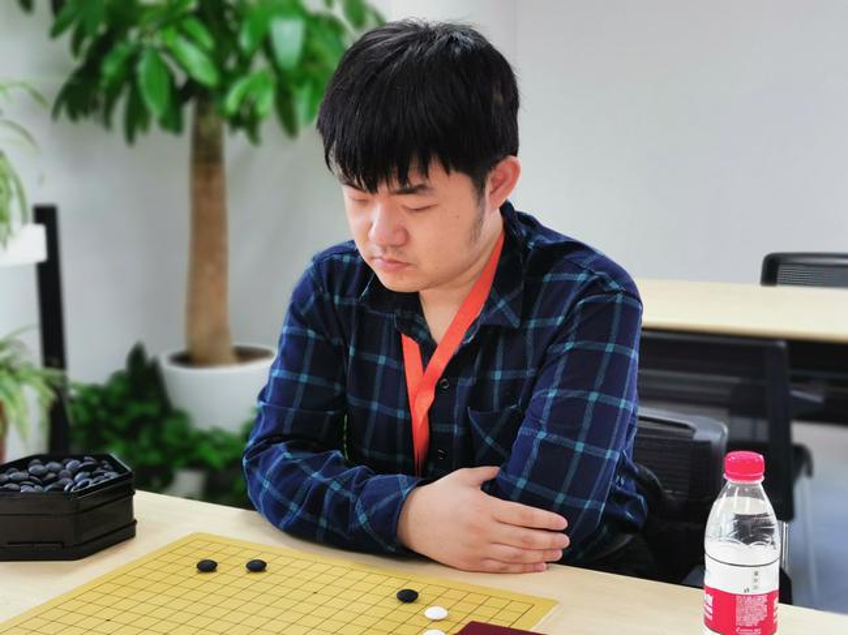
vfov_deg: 29.7
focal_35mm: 49
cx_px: 424
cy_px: 318
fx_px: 1200
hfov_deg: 38.9
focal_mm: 5.56
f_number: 1.6
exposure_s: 1/50
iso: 100
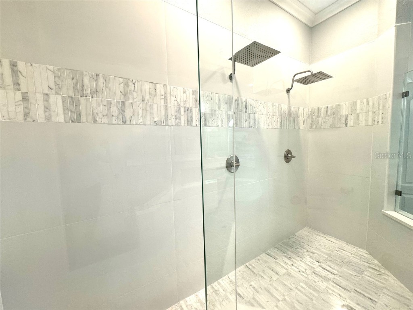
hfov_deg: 102.1
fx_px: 167
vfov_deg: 85.7
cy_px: 155
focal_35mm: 14
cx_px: 206
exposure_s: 1/120
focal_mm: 2.22
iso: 200
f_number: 2.2
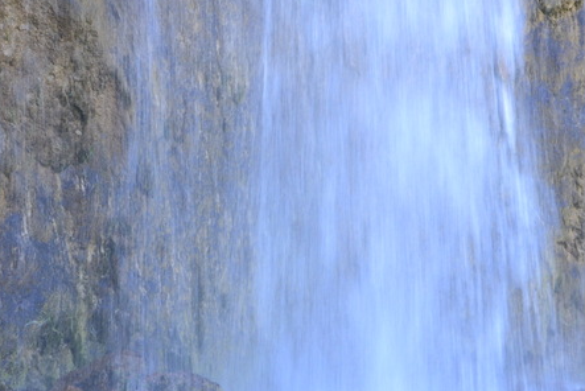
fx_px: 2421
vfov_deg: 9.2
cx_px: 217
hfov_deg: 13.8
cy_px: 230
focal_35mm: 149
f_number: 7.1
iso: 400
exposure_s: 1/40
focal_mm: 55
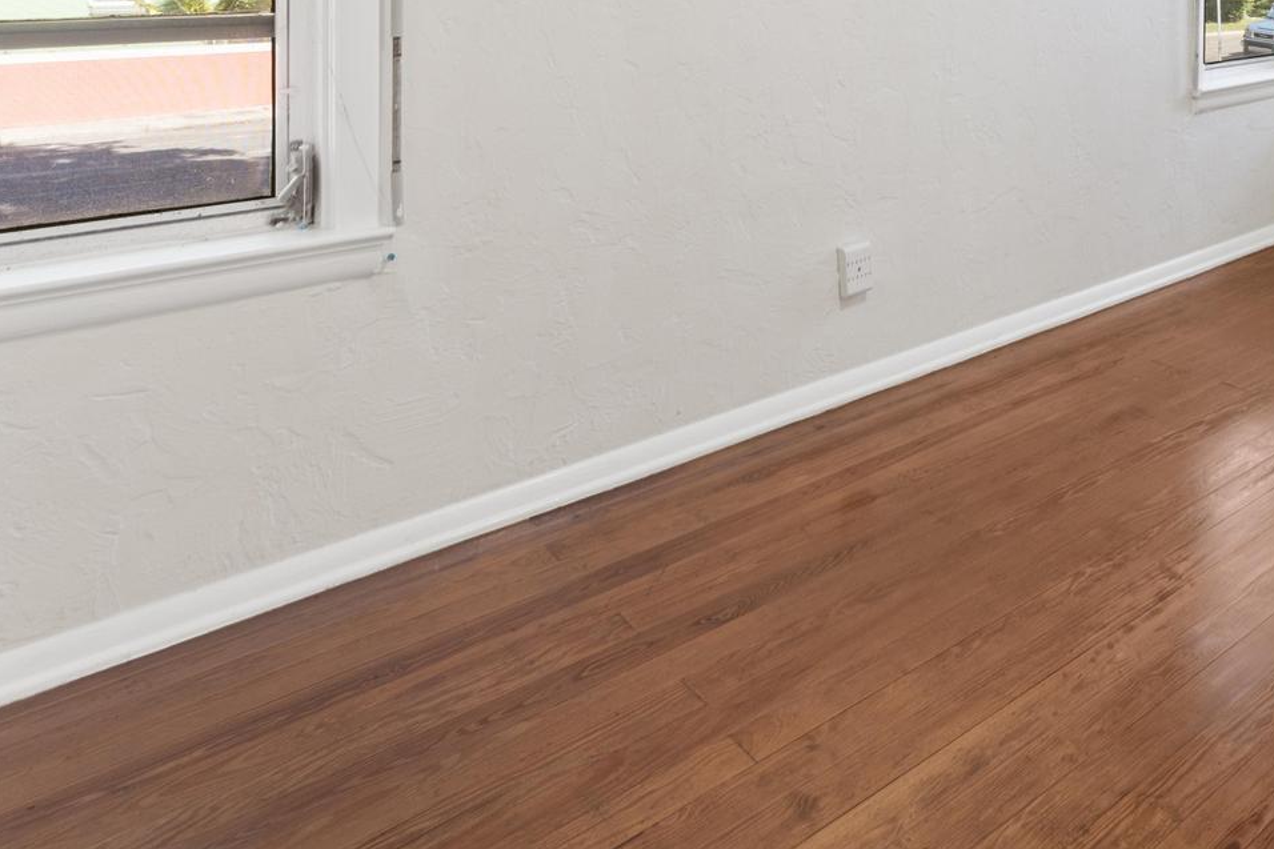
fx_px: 1061
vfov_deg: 37.5
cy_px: -53
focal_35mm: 30
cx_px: 1122
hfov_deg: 54.7
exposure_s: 1/5
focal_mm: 14
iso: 400
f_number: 8
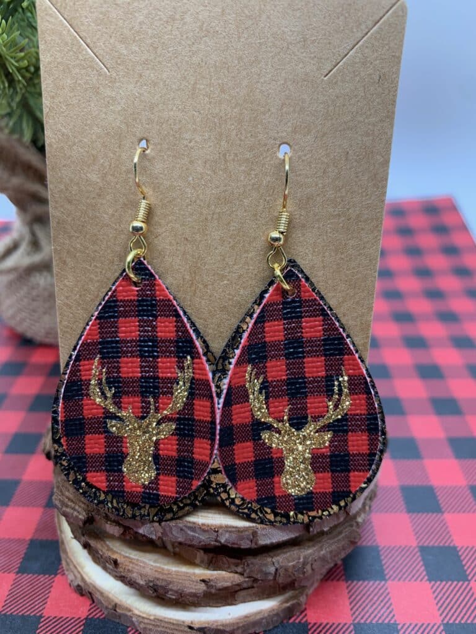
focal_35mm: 26
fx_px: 477
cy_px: 317
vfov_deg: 67.3
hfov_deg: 53.1
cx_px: 238
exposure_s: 1/60
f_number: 1.8
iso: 64
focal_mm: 4.25
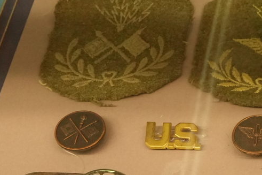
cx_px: 395
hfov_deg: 16.8
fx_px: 800
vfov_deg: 12.0
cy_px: 247
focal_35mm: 110
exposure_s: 1/30
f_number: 9
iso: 2500
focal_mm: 25
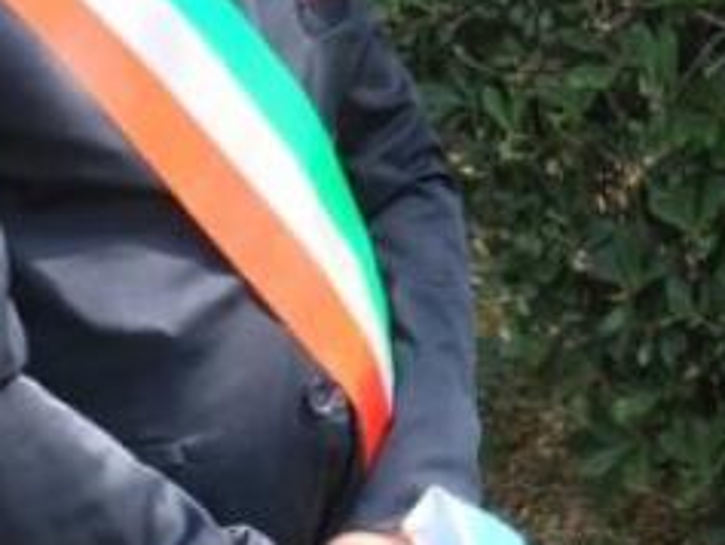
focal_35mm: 147
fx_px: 3080
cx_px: 832
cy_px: 49
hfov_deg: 13.1
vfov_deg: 10.0
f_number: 2.2
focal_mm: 4.15
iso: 25
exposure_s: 1/100
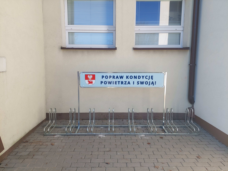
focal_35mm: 25
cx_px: 114
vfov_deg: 54.9
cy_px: 86
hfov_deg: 69.4
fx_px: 165
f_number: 1.8
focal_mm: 5.23
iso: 40
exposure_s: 1/505
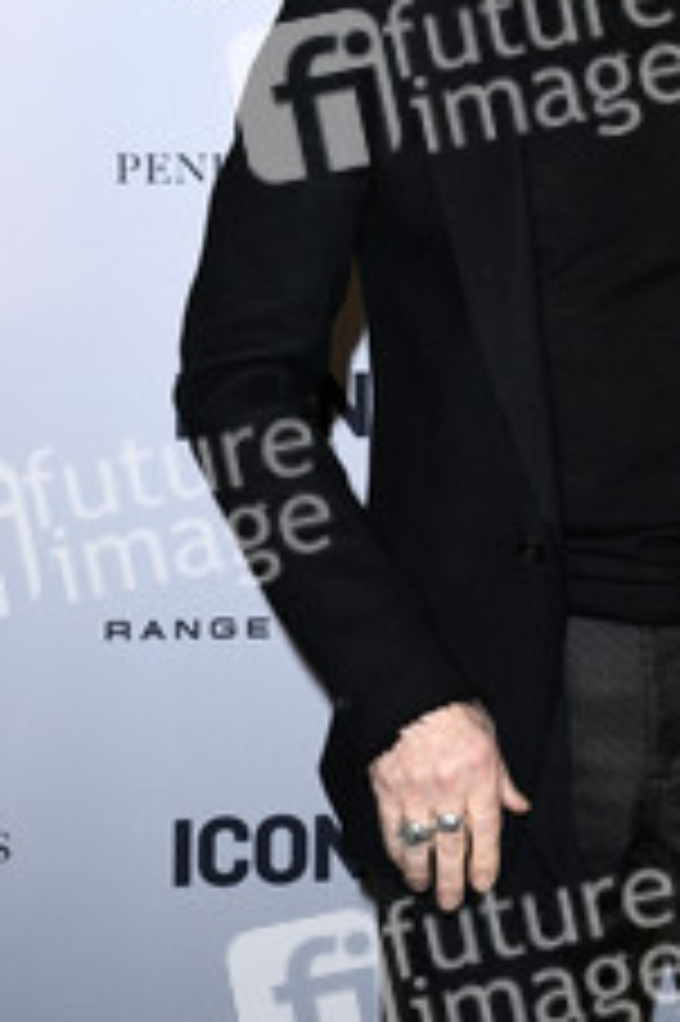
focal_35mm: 127
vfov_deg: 16.1
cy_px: 302
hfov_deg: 10.7
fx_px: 3604
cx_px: 590
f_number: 5.6
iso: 1000
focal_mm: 72
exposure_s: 1/250
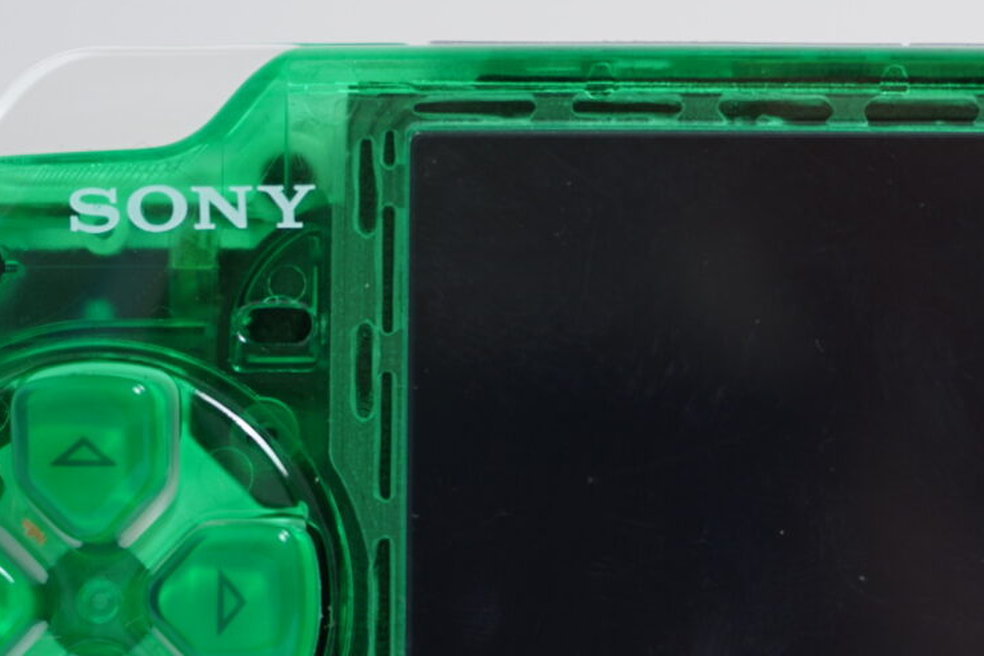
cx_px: 1295
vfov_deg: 6.4
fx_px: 5876
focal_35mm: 215
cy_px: 759
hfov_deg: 9.4
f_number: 5.6
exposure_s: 1/6
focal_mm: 62
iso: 100
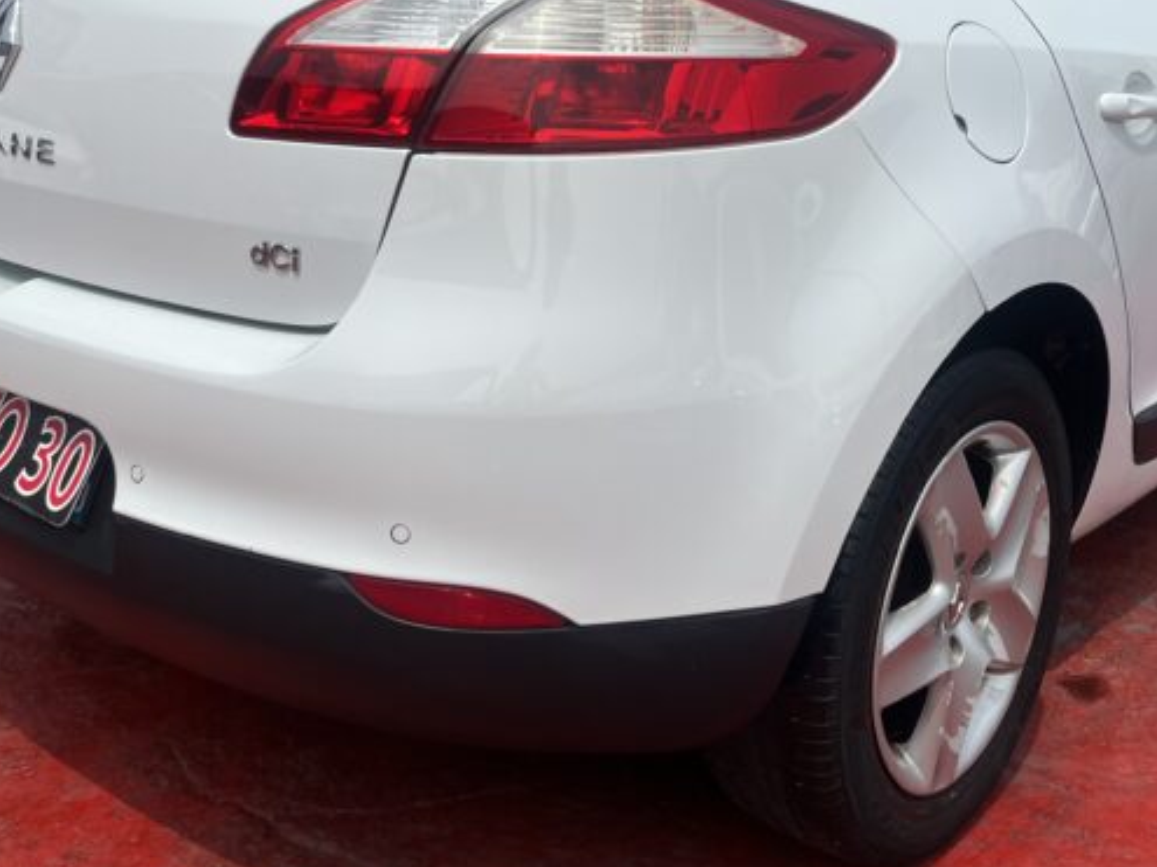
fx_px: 1403
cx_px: 636
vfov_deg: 33.6
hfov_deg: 44.7
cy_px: 213
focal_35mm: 42
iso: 50
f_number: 1.6
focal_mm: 5.1
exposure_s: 1/8403
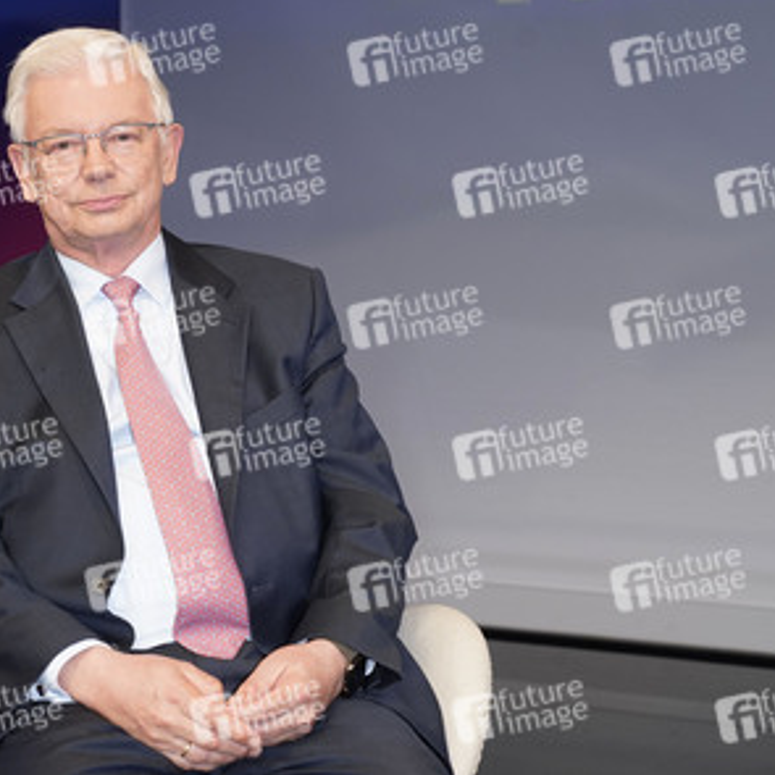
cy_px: 384
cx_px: 188
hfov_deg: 24.4
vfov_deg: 24.7
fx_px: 1773
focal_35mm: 70
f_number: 5.6
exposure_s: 1/160
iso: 2000
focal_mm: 54
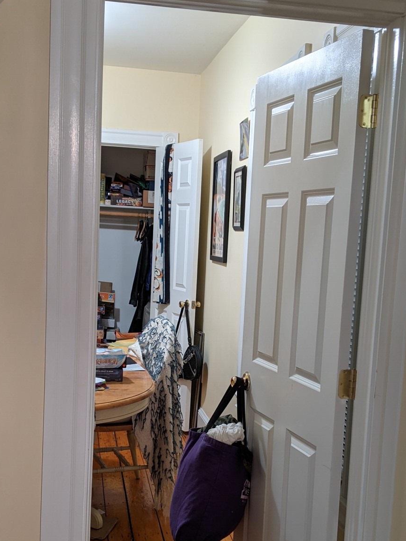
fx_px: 751
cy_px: 336
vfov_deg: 39.4
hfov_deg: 30.3
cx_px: 220
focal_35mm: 48
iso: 135
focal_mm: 4.44
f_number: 1.8
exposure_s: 1/15
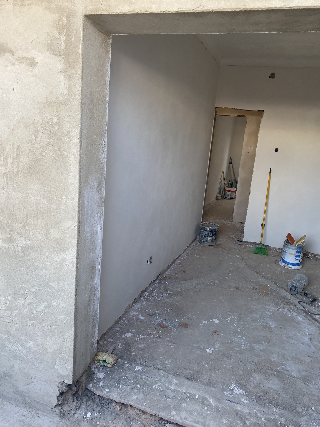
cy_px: 214
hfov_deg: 53.1
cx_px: 160
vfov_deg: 67.3
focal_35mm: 26
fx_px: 320
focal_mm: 4.25
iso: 40
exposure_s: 1/121
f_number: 1.8
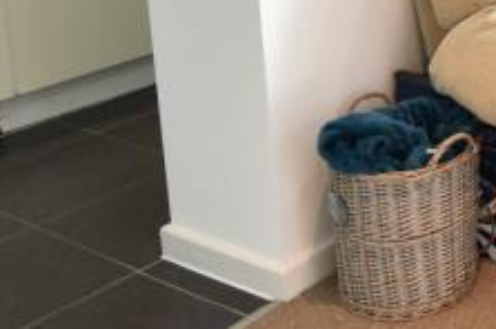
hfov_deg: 23.5
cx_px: 741
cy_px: -101
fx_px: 949
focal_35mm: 69
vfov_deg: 18.3
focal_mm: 10
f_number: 3.5
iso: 100
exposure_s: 1/20
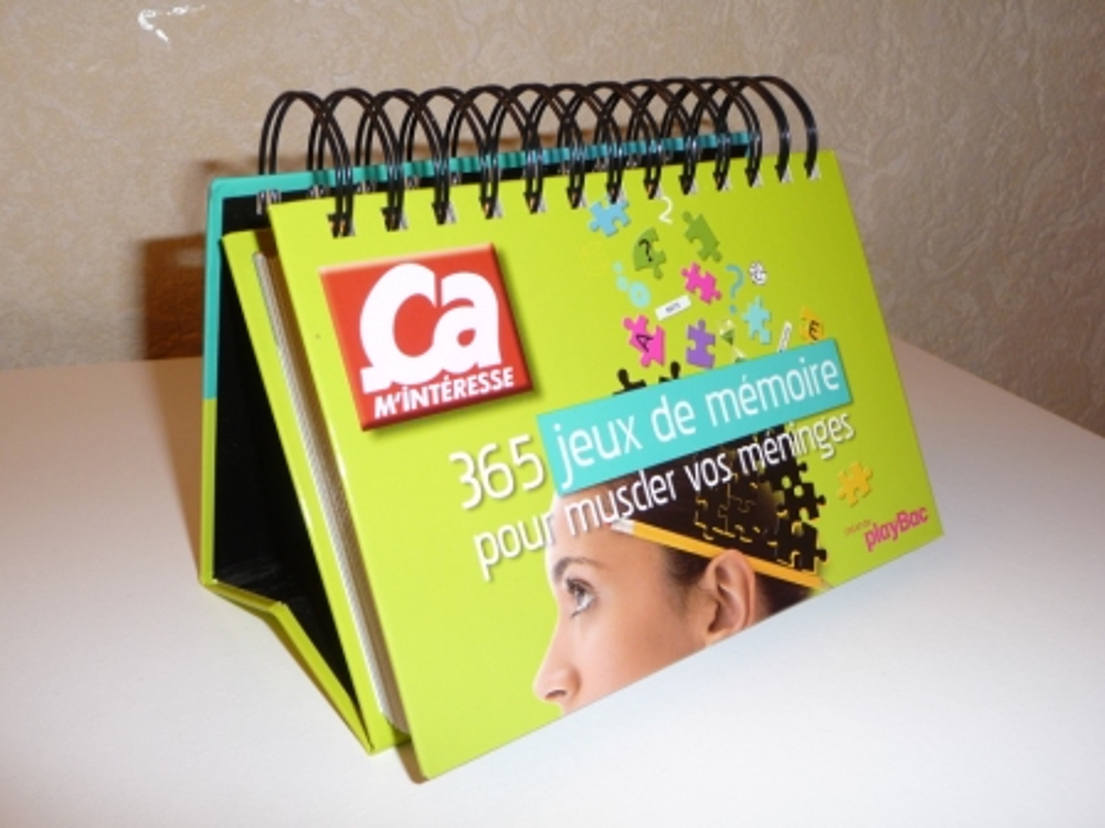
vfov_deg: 41.8
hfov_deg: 54.0
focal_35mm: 34
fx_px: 1085
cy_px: 414
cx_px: 552
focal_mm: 5.6
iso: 100
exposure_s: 1/30
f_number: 3.6
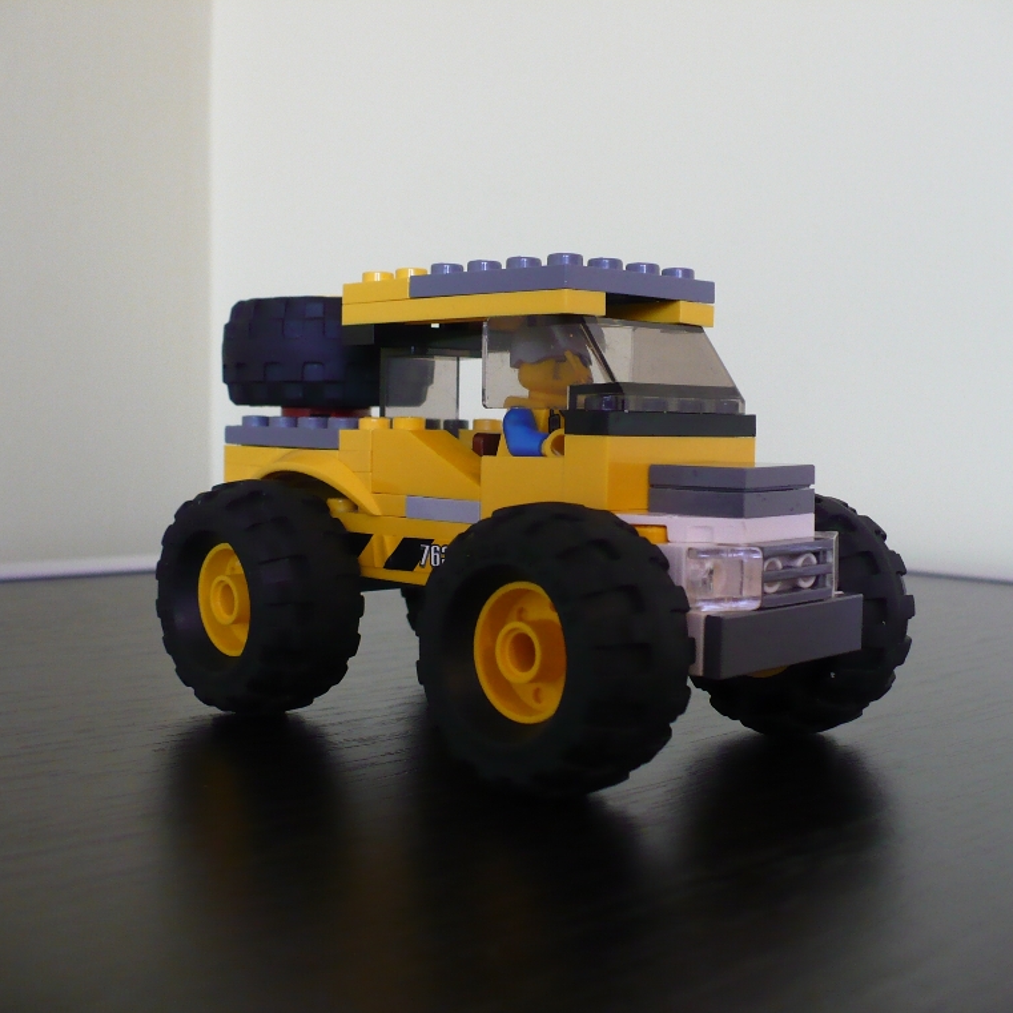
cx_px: 514
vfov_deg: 38.3
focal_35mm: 44
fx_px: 1457
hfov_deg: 38.3
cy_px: 510
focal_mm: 6.1
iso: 200
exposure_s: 1/25
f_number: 2.8
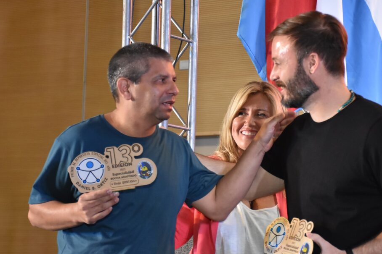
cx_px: 226
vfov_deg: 12.1
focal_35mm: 113
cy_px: 134
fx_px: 1199
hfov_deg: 18.1
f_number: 5
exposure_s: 1/160
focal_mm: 60
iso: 2500
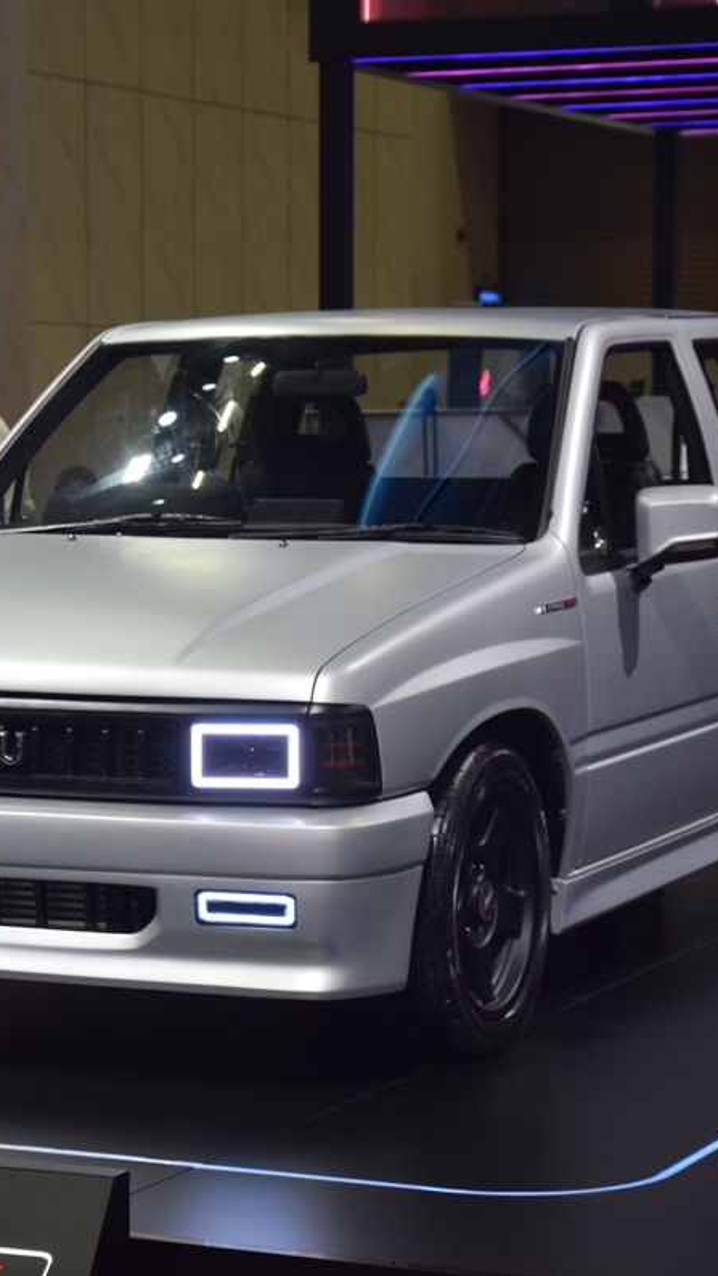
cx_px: 279
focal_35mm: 107
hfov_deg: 11.3
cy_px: 640
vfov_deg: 20.0
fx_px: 3616
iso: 400
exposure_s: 1/125
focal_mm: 45
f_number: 5.6
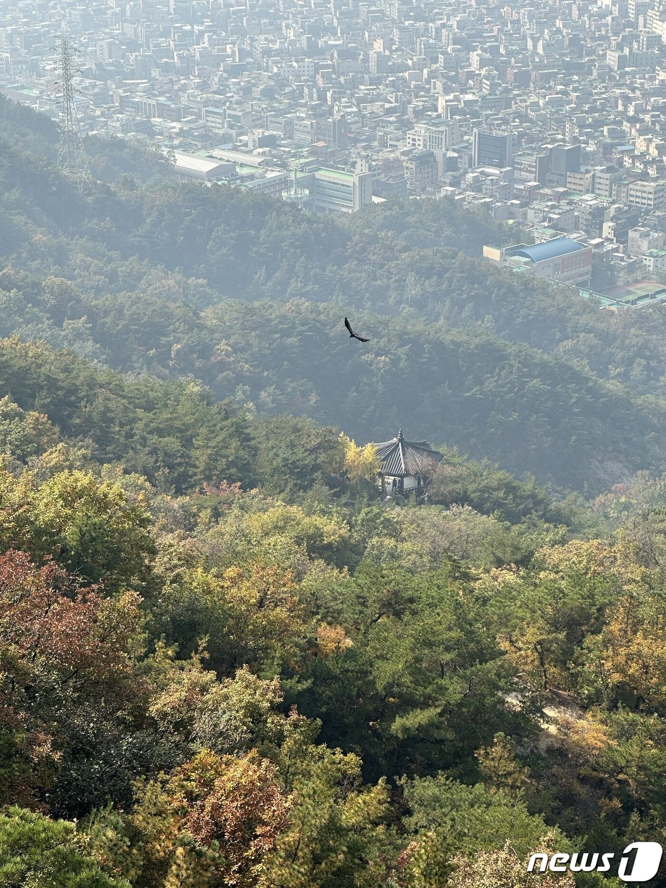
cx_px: 333
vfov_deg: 25.3
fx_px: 1975
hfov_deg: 19.1
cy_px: 444
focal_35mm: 77
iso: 32
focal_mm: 9
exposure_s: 1/402
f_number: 2.8
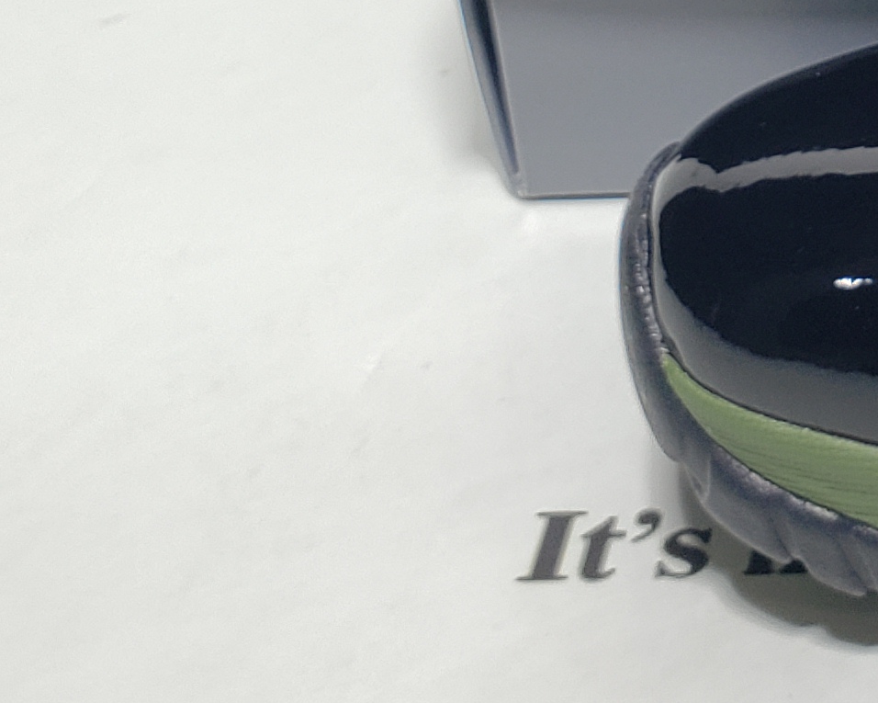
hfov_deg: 16.3
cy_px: -494
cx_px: 1352
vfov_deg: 13.2
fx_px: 2781
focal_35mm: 107
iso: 50
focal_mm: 4.3
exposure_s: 1/116
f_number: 2.4
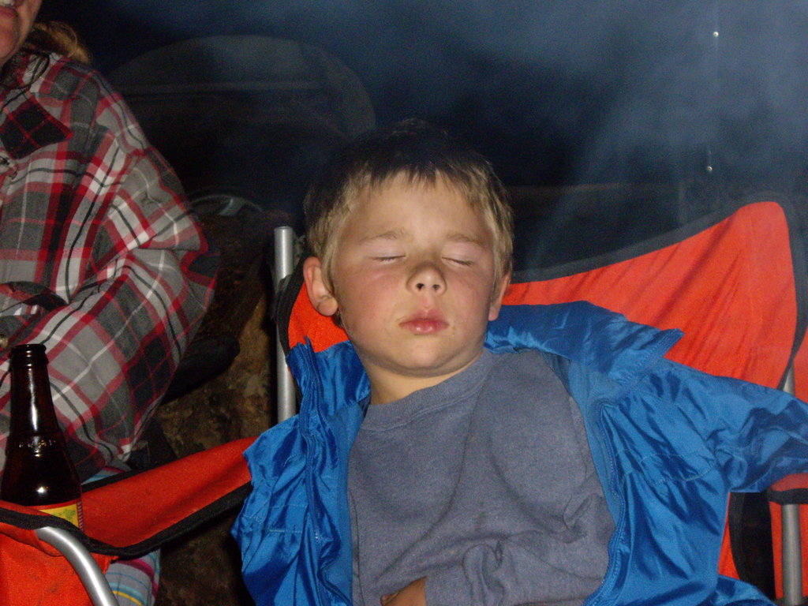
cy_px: 303
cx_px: 404
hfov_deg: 17.3
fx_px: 2661
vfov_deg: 13.0
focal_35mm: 114
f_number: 5.2
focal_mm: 18.6
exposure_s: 1/125
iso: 400
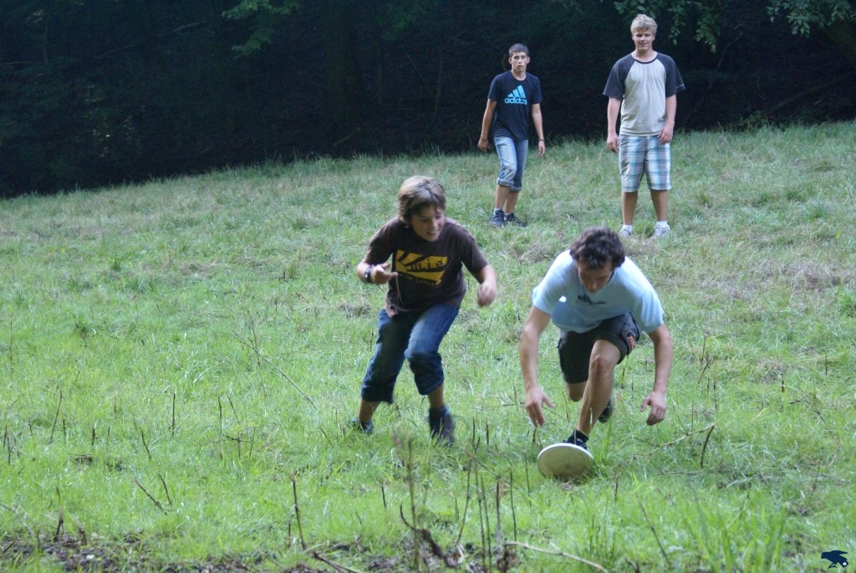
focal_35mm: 105
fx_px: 2499
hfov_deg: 19.4
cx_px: 428
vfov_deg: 13.1
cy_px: 286
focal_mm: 70
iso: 800
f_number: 5.6
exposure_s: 1/125
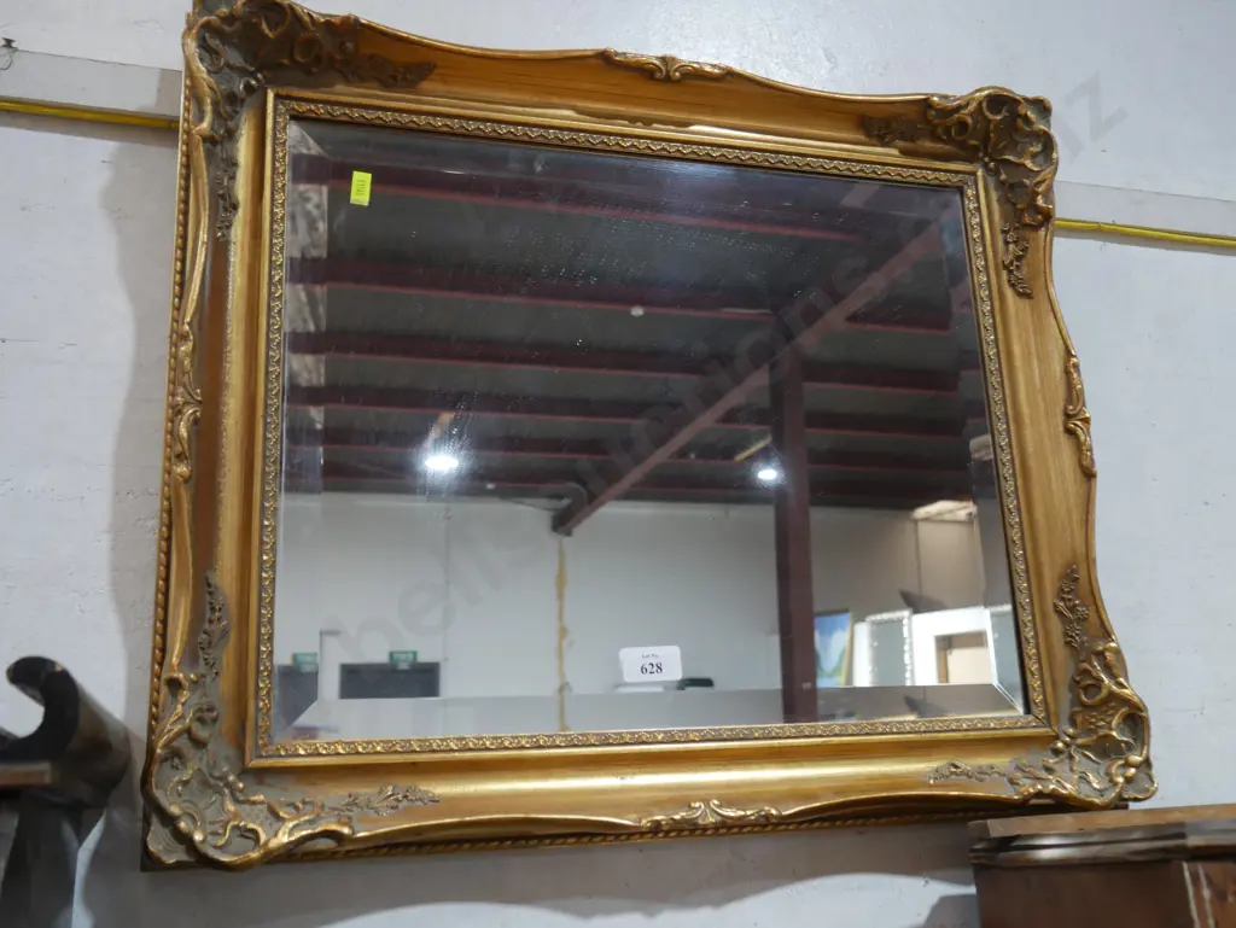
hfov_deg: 53.9
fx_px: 1215
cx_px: 618
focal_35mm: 34
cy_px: 464
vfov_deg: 41.8
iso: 800
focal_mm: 17
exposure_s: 1/60
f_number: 4
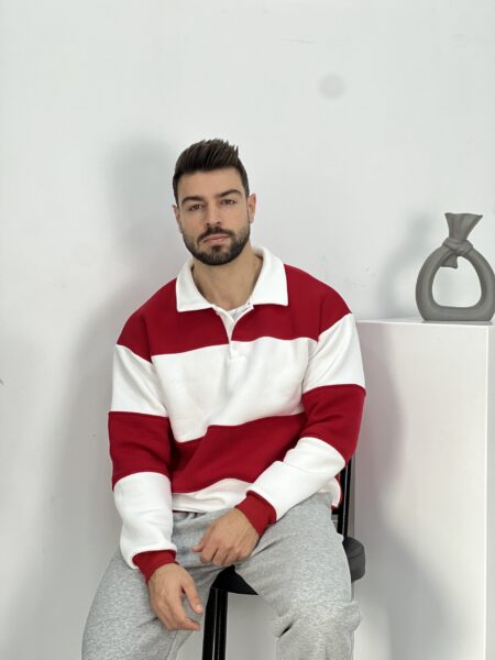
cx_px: 248
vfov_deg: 25.3
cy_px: 330
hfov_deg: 19.1
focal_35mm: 77
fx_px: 1468
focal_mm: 9
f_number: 2.8
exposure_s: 1/121
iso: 100
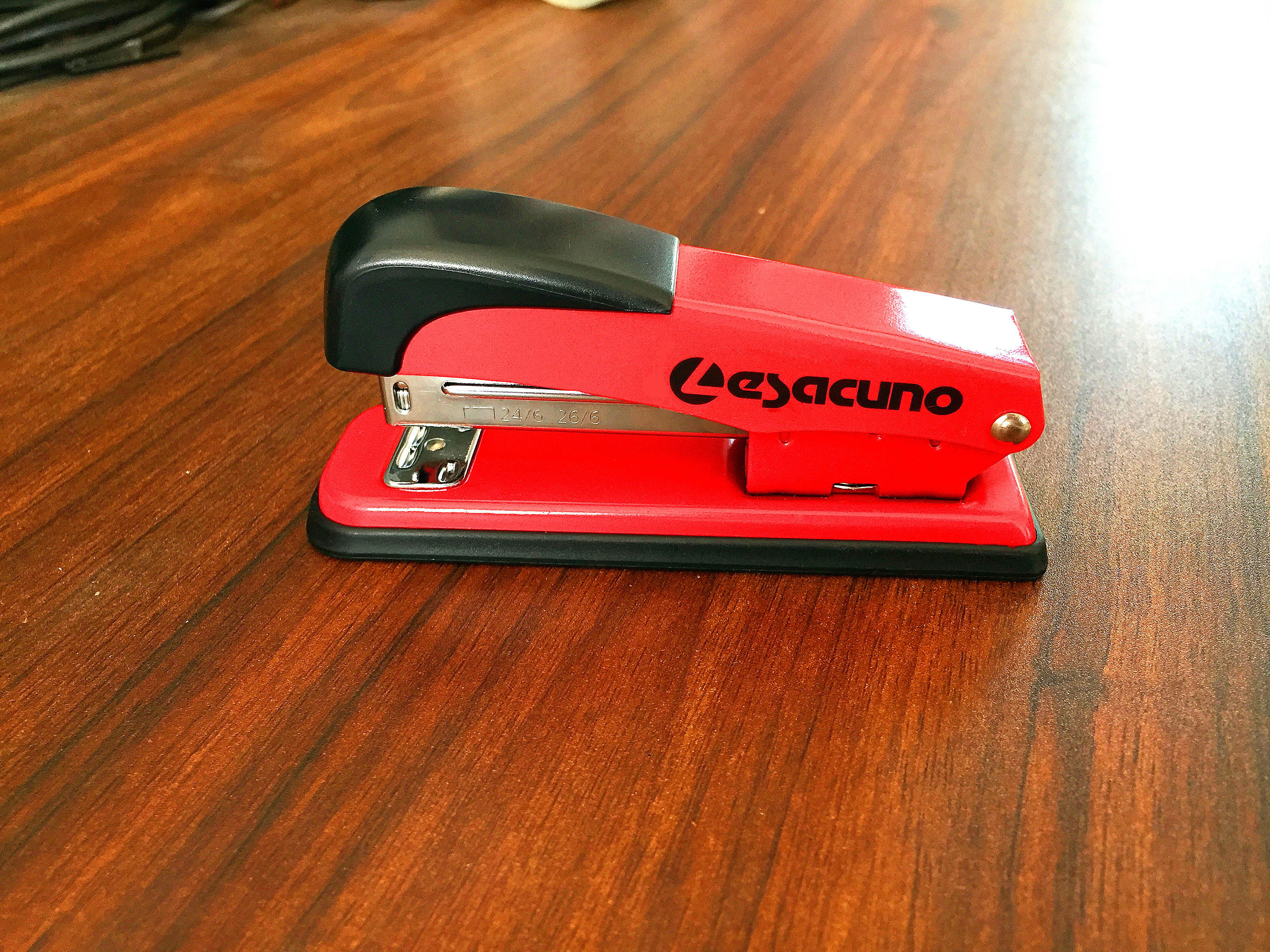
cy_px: 476
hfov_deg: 61.7
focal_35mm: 29
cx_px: 635
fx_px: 1064
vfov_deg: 48.2
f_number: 2.2
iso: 160
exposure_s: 1/33
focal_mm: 4.15
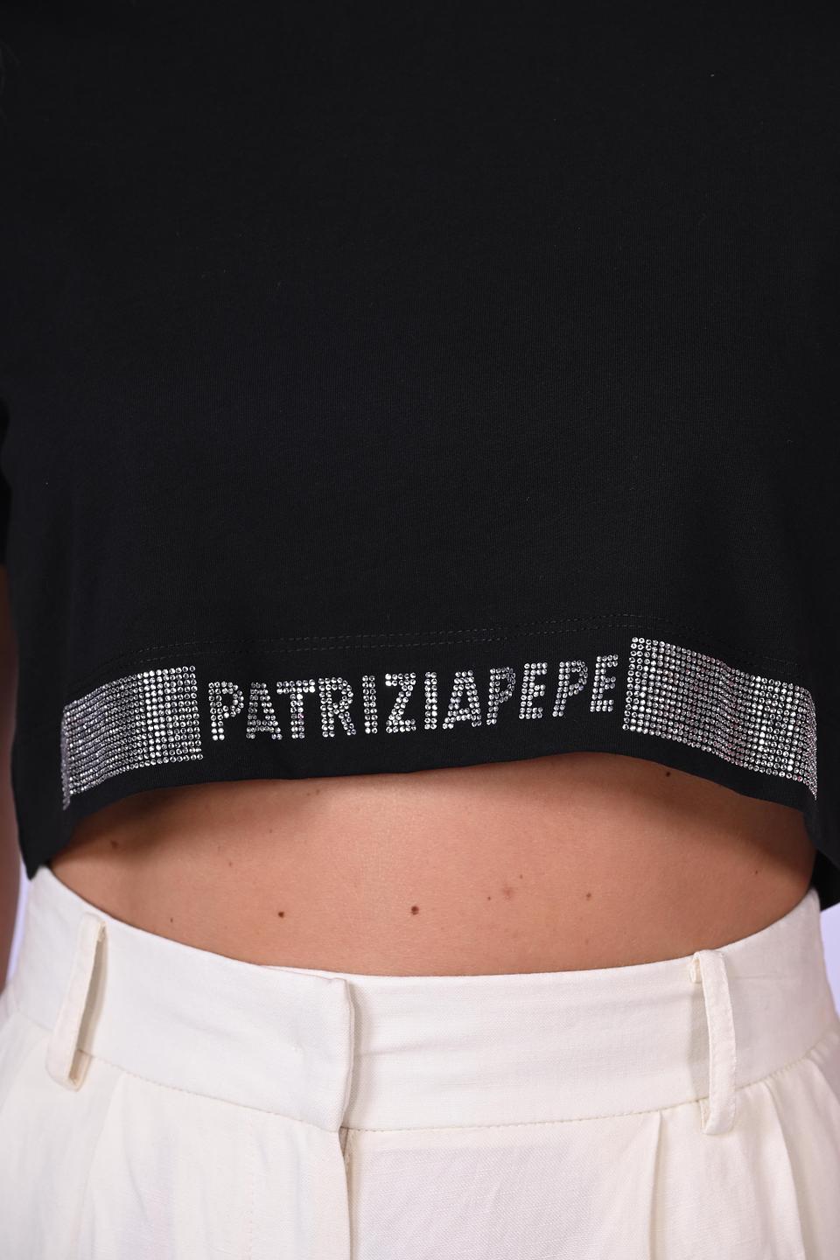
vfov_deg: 19.5
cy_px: 630
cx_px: 420
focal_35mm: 105
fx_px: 3675
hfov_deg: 13.0
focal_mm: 105
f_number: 9
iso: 200
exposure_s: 1/160
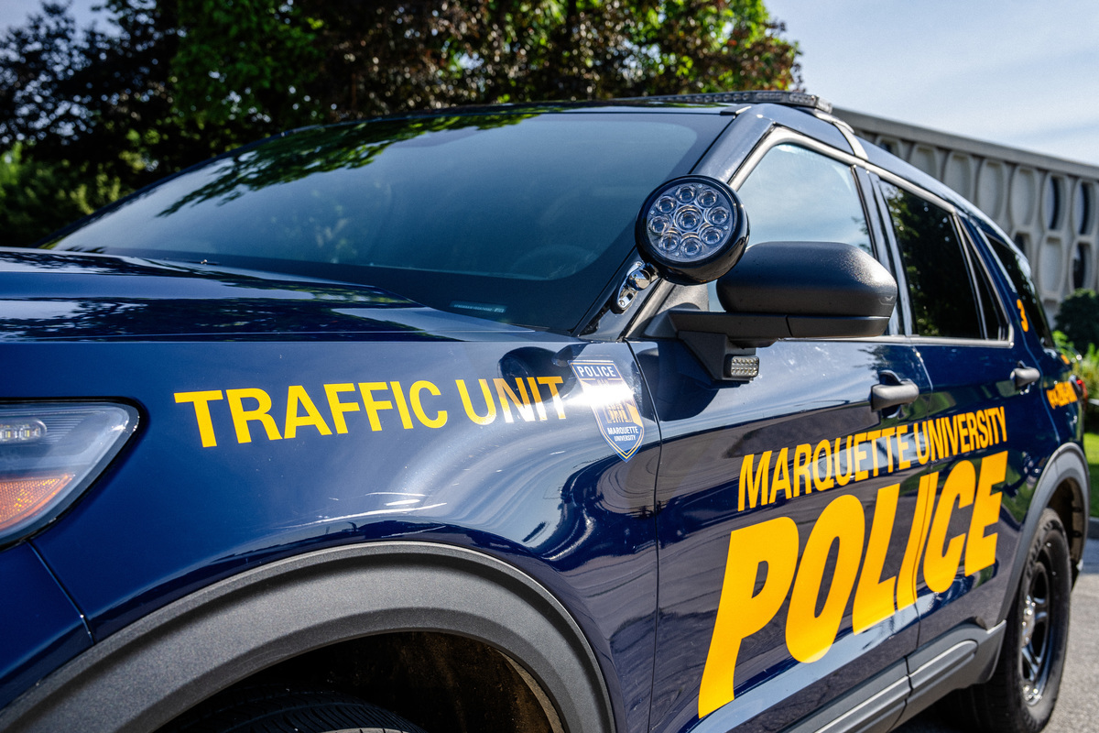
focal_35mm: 35
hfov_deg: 54.4
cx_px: 550
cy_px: 366
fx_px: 1068
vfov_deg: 37.9
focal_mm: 35
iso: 100
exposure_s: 1/320
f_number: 5.6
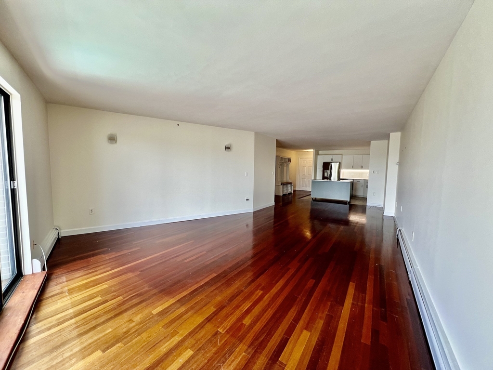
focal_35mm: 13
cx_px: 246
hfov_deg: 106.2
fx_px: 185
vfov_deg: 89.9
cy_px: 185
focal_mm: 1.57
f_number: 1.8
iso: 64
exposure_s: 1/99
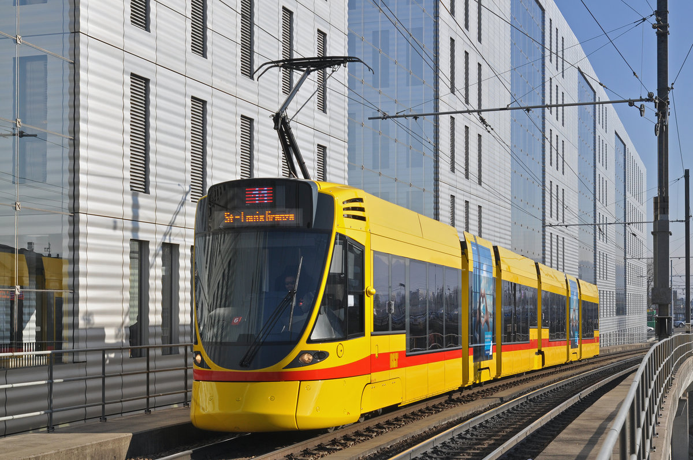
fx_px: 1211
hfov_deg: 31.9
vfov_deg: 21.5
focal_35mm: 63
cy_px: 230
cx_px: 346
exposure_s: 1/800
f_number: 9
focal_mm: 42
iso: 250
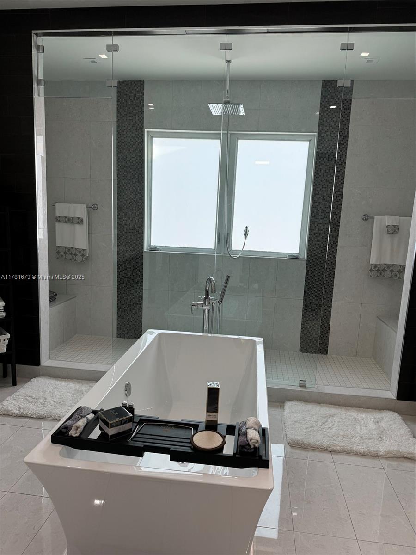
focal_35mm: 24
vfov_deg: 71.6
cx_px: 208
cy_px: 278
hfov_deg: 56.8
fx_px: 385
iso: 125
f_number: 1.78
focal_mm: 6.86
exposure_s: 1/120
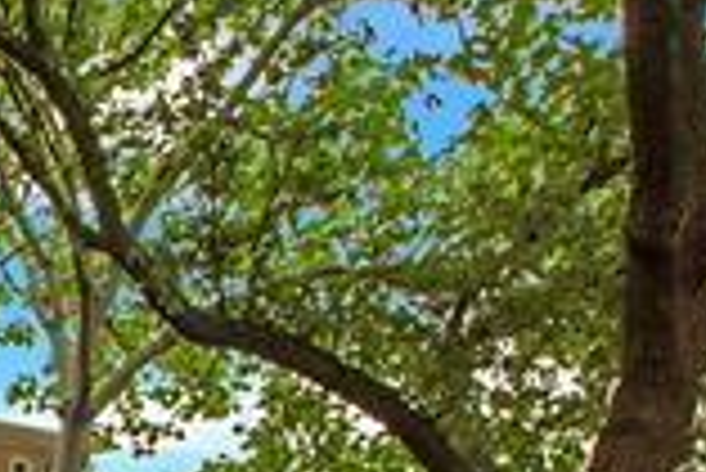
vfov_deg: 19.2
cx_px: -351
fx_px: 1197
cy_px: 728
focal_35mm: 61
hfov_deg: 25.1
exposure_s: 1/100
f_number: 7.1
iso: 100
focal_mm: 10
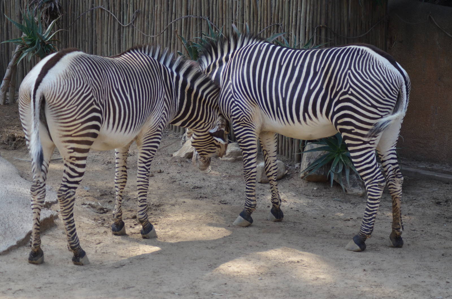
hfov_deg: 19.5
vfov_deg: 13.0
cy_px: 150
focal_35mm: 105
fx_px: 1316
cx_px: 226
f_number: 4
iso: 450
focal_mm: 70
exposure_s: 1/1000
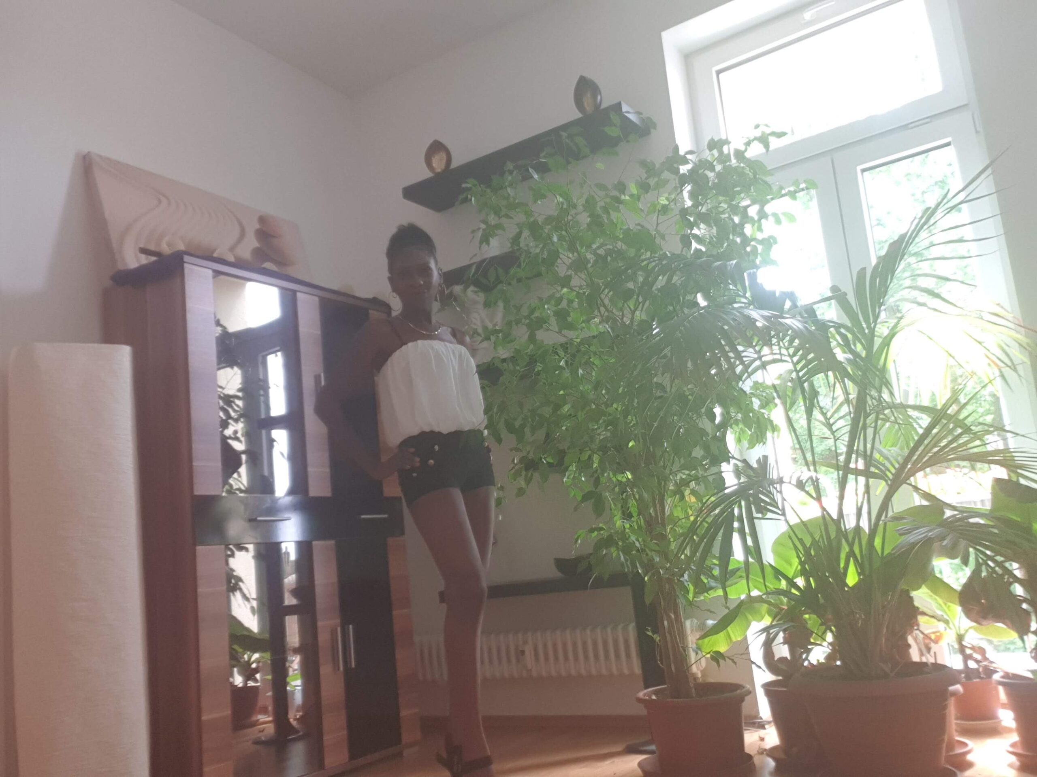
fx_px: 929
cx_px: 518
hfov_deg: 58.4
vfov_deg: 45.4
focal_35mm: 31
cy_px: 388
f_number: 1.7
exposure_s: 1/33
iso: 80
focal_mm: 2.92
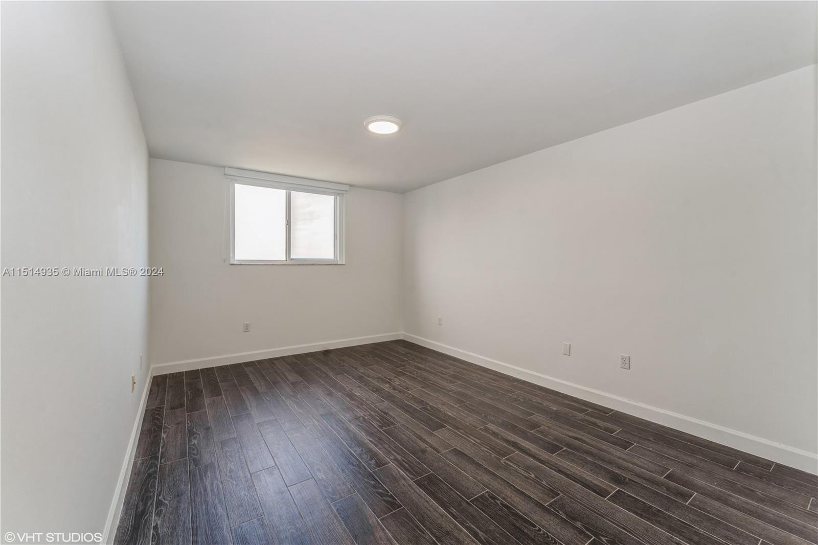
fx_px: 318
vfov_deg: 81.2
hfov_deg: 104.3
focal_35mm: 14
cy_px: 272
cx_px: 409
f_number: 9
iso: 125
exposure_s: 1/6
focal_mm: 14
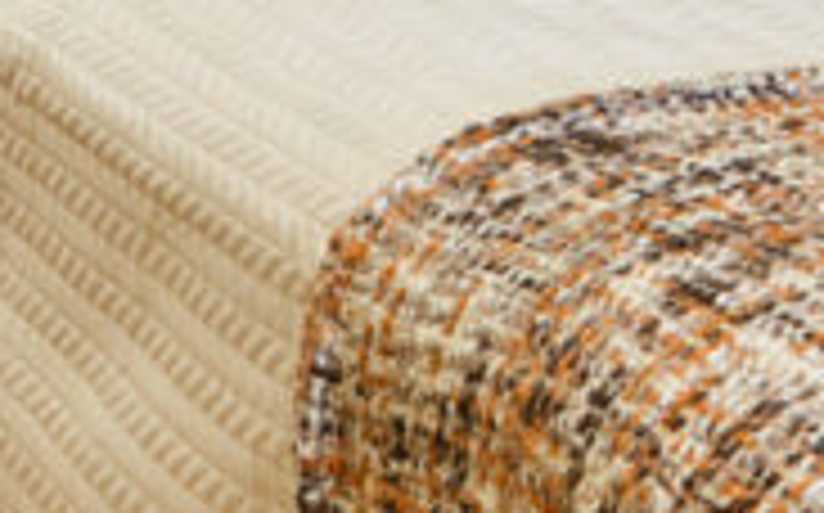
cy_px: -83
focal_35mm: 154
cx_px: 928
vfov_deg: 8.4
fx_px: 3455
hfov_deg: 13.3
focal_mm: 18
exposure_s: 1/60
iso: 800
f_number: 4
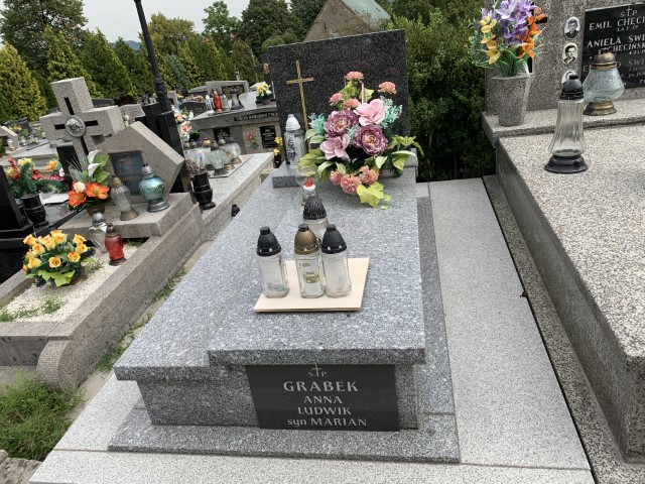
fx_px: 484
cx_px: 322
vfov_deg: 53.1
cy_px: 242
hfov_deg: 67.3
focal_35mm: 26
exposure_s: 1/1205
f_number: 1.8
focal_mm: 4.25
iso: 25
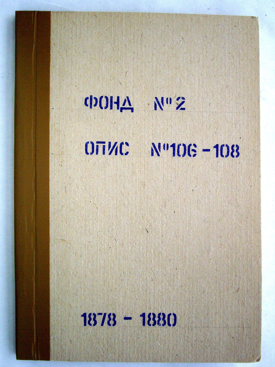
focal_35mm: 46
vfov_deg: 41.2
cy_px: 184
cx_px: 138
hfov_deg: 31.5
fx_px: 487
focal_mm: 9.6
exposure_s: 1/160
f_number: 3.1
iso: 400
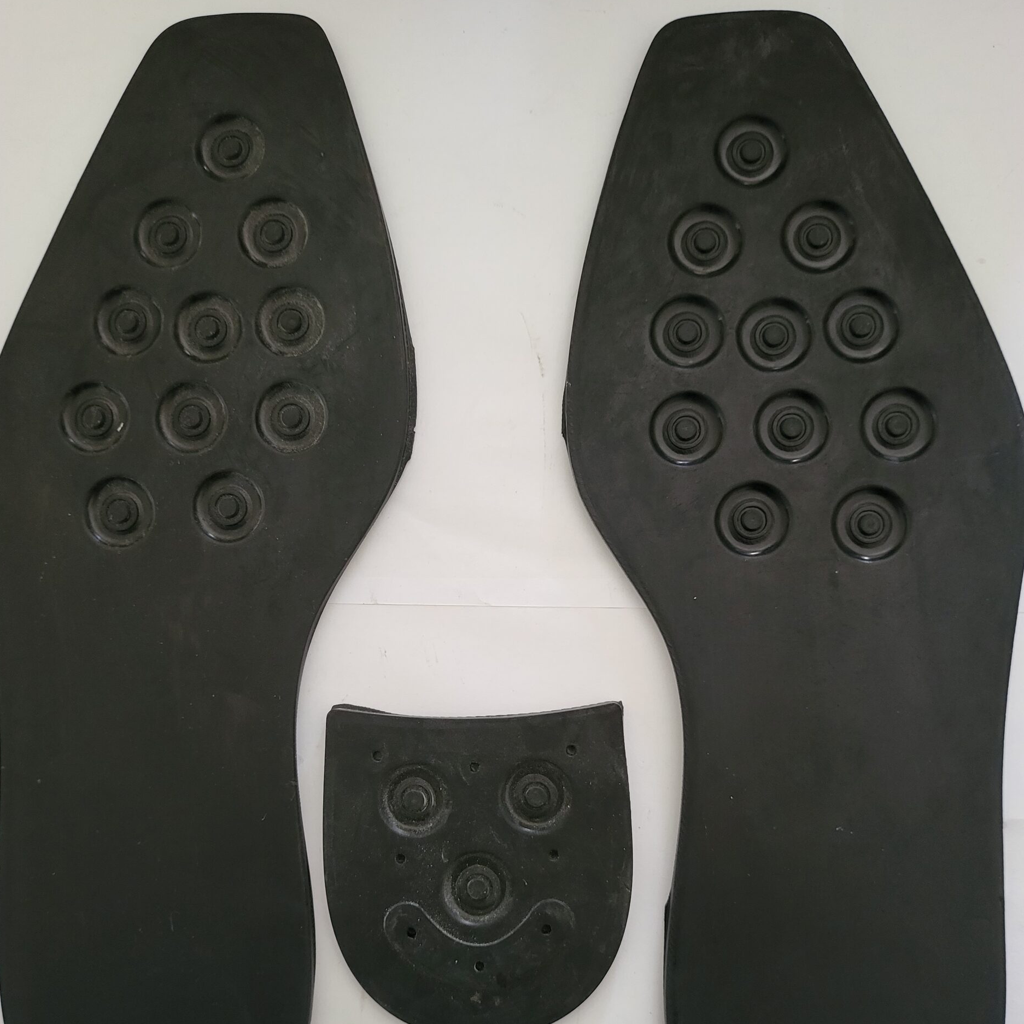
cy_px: 623
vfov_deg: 55.1
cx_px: 504
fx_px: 971
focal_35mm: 29
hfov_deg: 55.6
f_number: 1.8
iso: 400
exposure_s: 1/40
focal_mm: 5
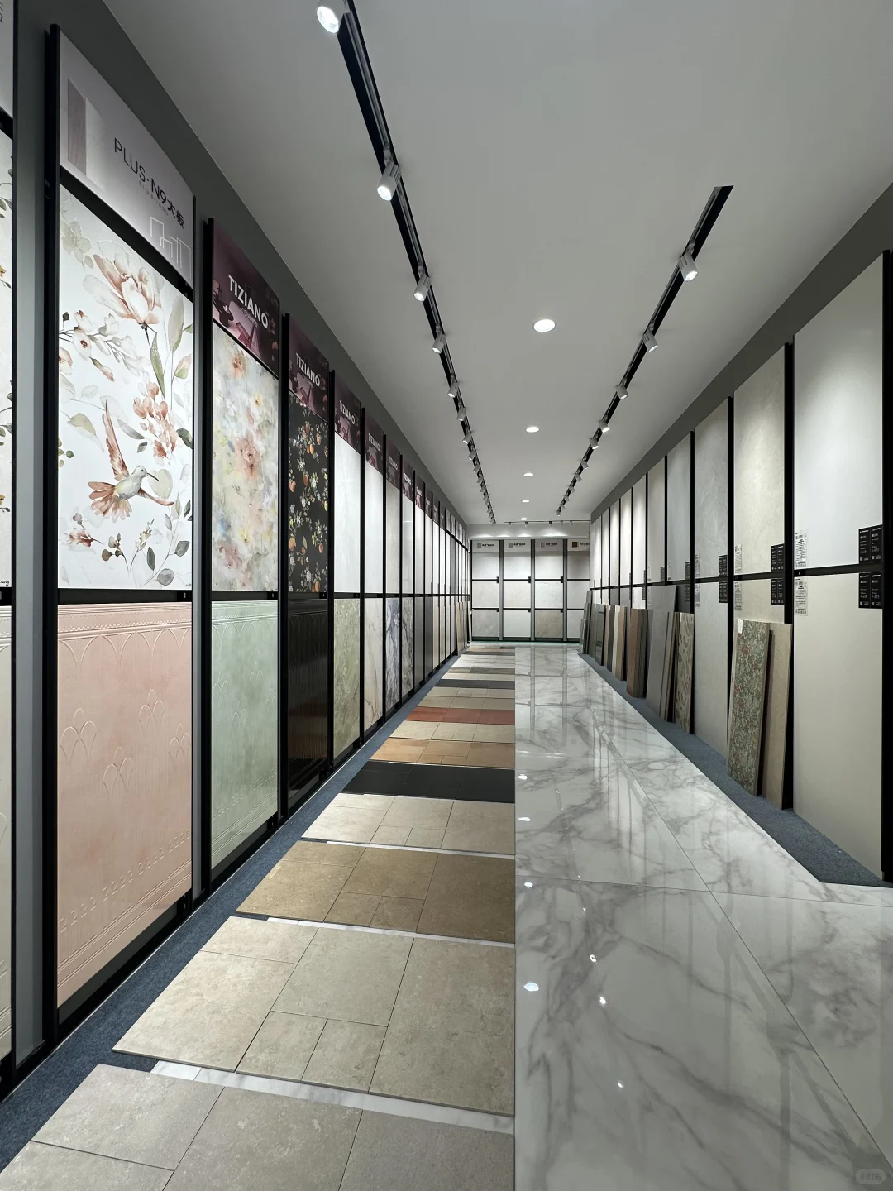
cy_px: 596
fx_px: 482
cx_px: 446
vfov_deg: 102.1
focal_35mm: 14
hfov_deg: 85.7
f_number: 2.2
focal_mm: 2.22
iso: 40
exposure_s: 1/118
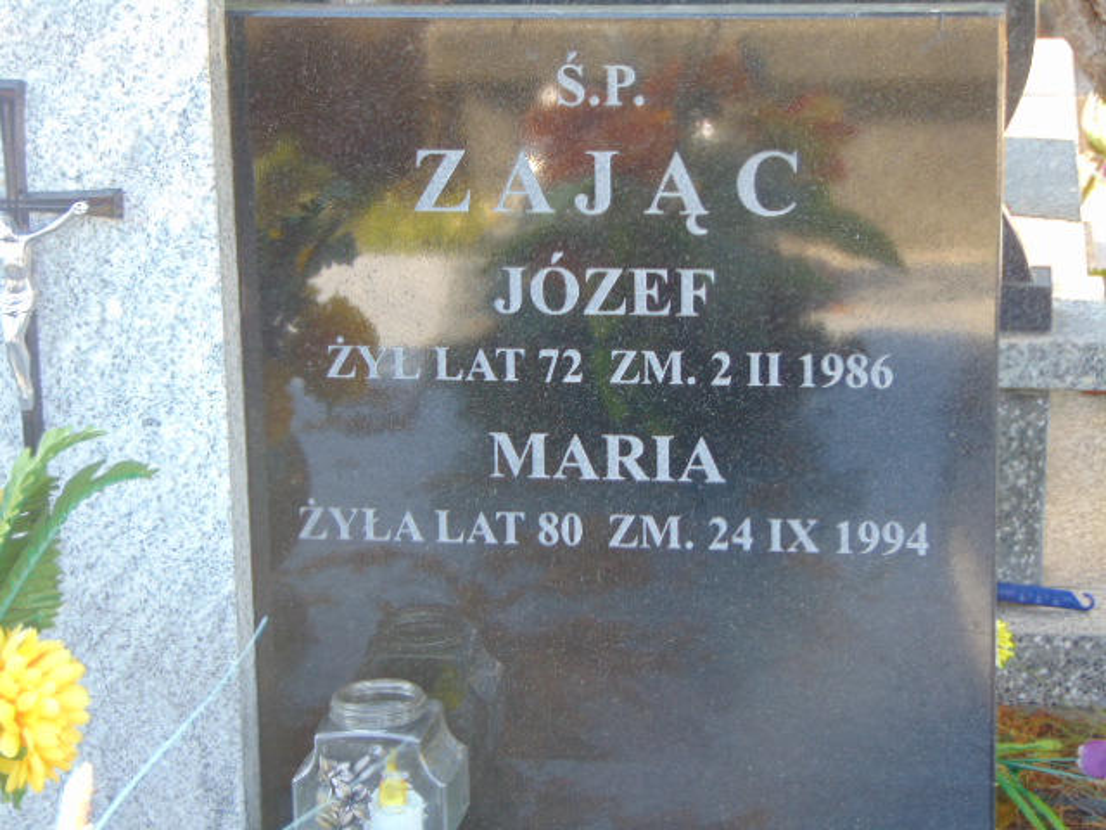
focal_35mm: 108
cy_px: 415
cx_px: 553
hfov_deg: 18.2
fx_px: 3451
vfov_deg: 13.7
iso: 100
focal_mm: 19.4
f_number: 3.9
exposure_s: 1/30
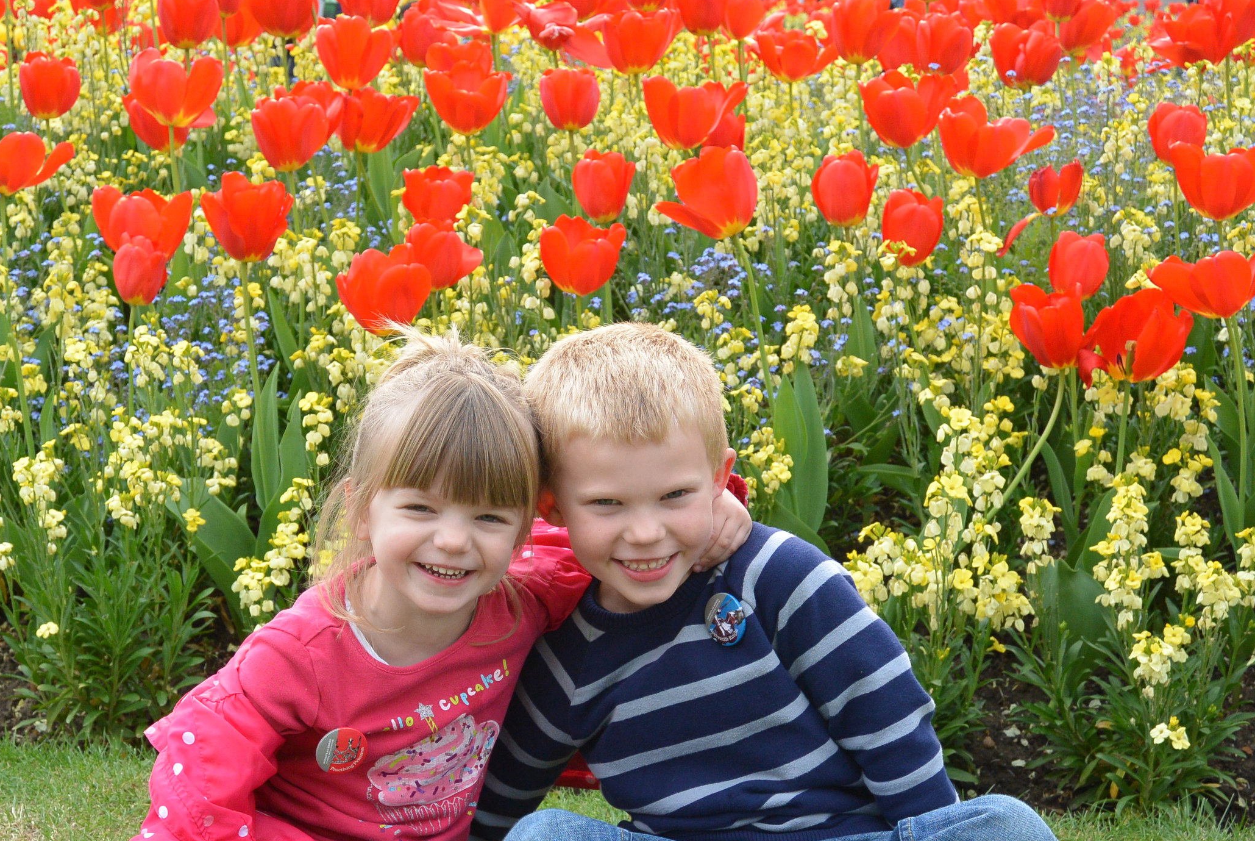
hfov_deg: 29.6
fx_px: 2374
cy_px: 501
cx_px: 520
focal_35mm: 68
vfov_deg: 20.1
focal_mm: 21
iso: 320
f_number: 5
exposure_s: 1/250
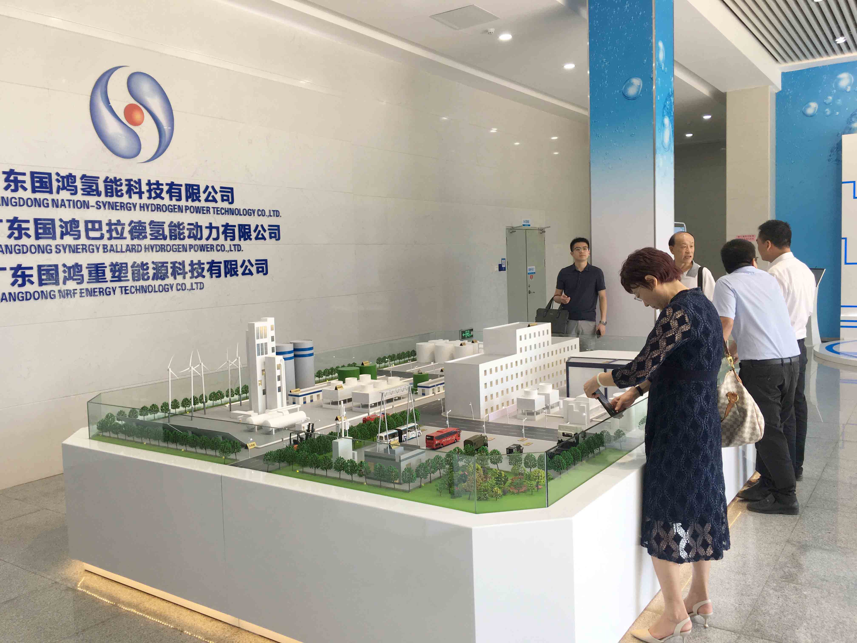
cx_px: 428
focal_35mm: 29
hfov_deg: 61.7
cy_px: 322
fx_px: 718
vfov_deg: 48.2
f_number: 2.2
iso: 32
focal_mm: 4.15
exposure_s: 1/100
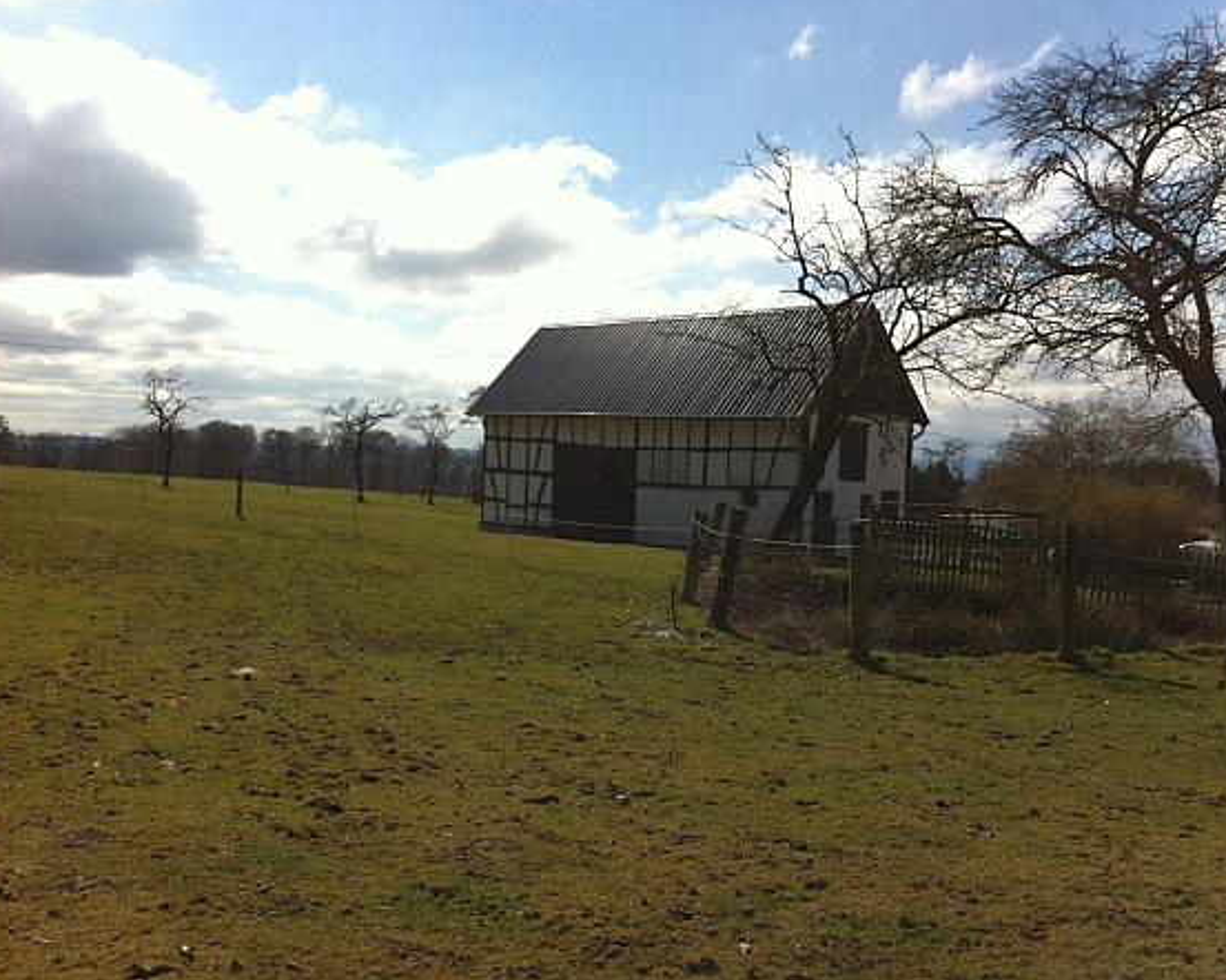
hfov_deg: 49.1
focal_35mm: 37
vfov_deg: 40.1
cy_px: 486
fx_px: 1342
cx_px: 603
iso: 80
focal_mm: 3.85
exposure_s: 1/2155
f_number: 2.8
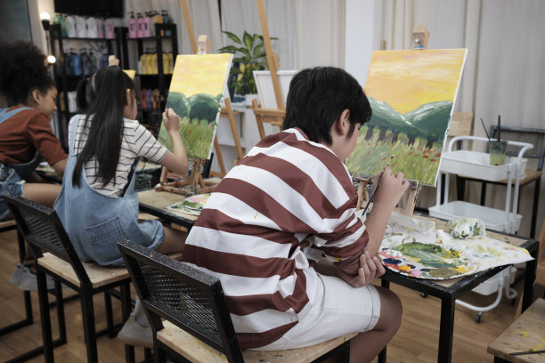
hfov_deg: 54.4
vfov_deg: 37.9
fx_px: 530
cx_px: 272
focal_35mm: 35
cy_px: 182
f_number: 3.6
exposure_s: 1/60
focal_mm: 23
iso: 320
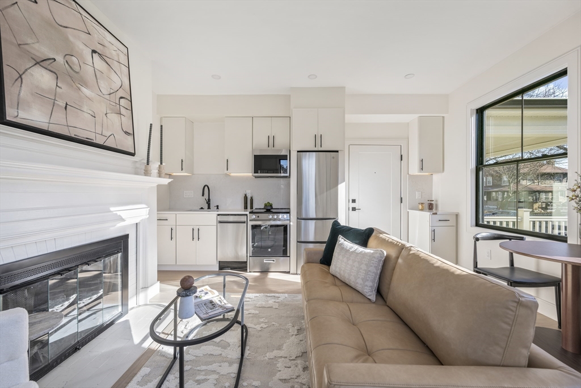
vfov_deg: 81.2
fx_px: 226
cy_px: 194
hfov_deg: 104.2
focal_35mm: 14
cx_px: 290
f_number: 6.3
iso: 64
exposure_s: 1/125
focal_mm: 14
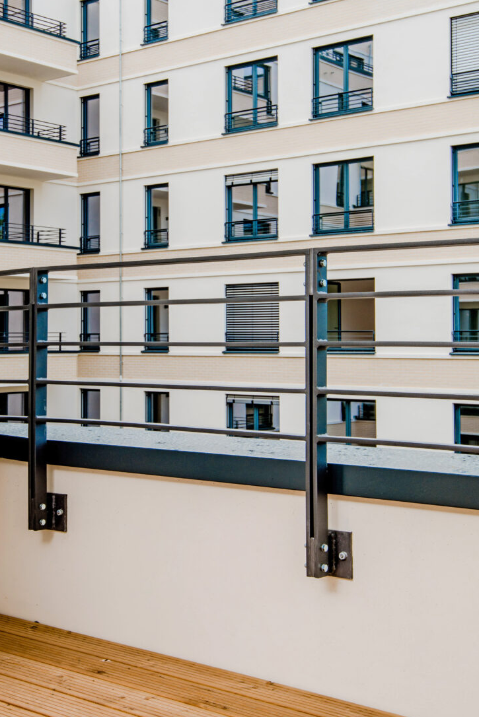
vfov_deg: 37.4
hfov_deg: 25.3
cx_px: 140
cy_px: 310
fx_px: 1057
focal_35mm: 53
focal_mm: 32
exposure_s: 1/80
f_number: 11
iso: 100
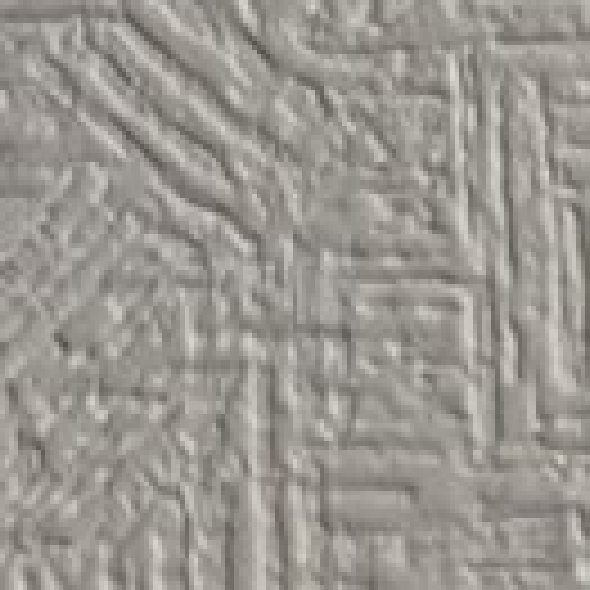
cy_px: 2108
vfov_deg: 6.6
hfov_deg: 6.3
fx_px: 4339
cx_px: 2378
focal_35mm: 225
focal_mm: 5.96
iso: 500
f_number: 1.6
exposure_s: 1/25
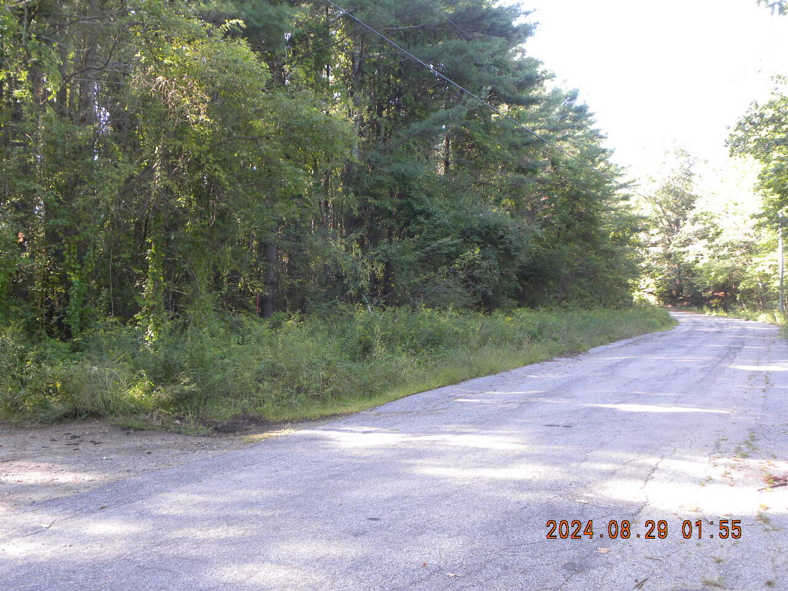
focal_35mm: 37
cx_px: 394
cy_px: 296
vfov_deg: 38.7
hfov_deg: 50.1
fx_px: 842
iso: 156
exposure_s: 1/74.4
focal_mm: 6.6
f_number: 3.2
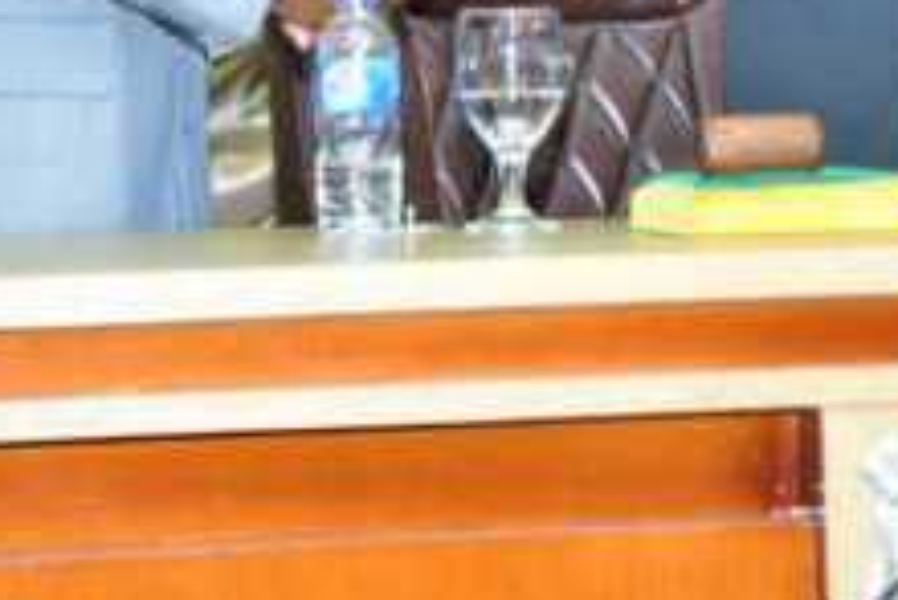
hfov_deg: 8.4
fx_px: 6090
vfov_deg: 5.6
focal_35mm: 244
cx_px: 694
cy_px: -418
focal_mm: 70
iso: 3200
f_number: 5.6
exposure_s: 1/50
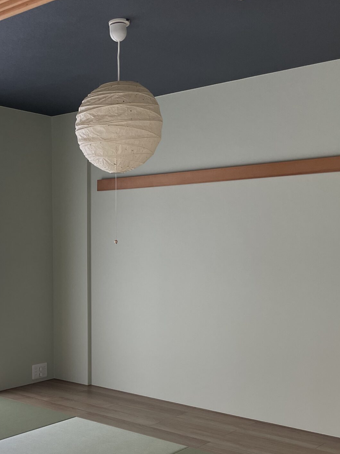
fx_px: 616
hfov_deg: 30.4
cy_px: 310
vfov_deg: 39.8
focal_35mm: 47
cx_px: 87
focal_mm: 4.2
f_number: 1.6
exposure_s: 1/121
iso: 64
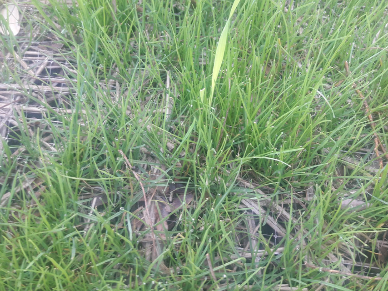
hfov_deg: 52.6
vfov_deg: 40.4
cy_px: 112
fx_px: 392
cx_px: 202
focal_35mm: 35
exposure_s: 1/30
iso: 80
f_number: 1.9
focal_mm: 3.7
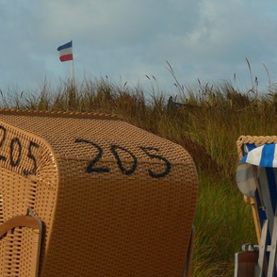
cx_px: 221
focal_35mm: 388
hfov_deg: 4.5
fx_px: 3513
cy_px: 128
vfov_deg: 4.5
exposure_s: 1/250
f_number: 5
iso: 100
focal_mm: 36.4
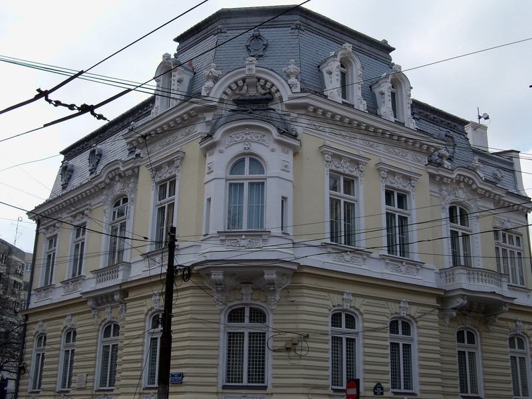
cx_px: 266
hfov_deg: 44.8
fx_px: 645
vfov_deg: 34.3
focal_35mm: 42
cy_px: 200
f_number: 3.7
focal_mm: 7.5
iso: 80
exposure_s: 1/640
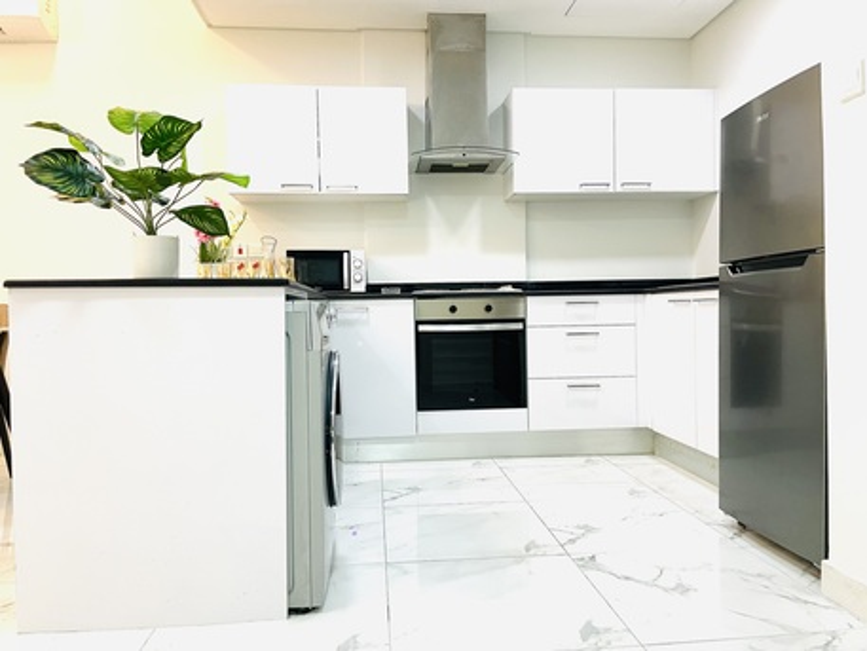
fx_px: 651
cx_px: 434
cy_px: 326
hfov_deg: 67.3
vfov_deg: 53.1
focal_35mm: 26
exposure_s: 1/50
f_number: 1.6
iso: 100
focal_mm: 4.2
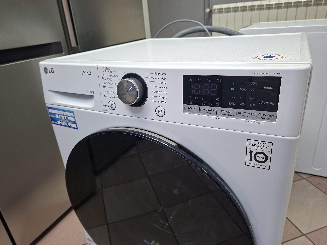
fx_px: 217
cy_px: 122
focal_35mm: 23
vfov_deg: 58.9
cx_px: 164
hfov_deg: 73.9
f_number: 1.8
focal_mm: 5.54
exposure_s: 1/50
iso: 160
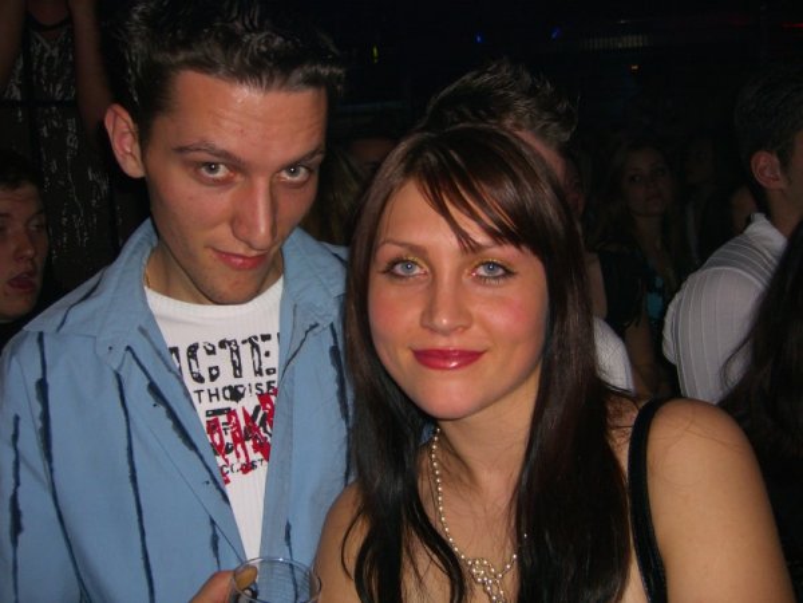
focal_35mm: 38
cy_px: 302
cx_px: 402
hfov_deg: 49.0
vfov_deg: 37.7
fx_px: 881
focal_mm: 7.9
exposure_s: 1/60
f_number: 2.8
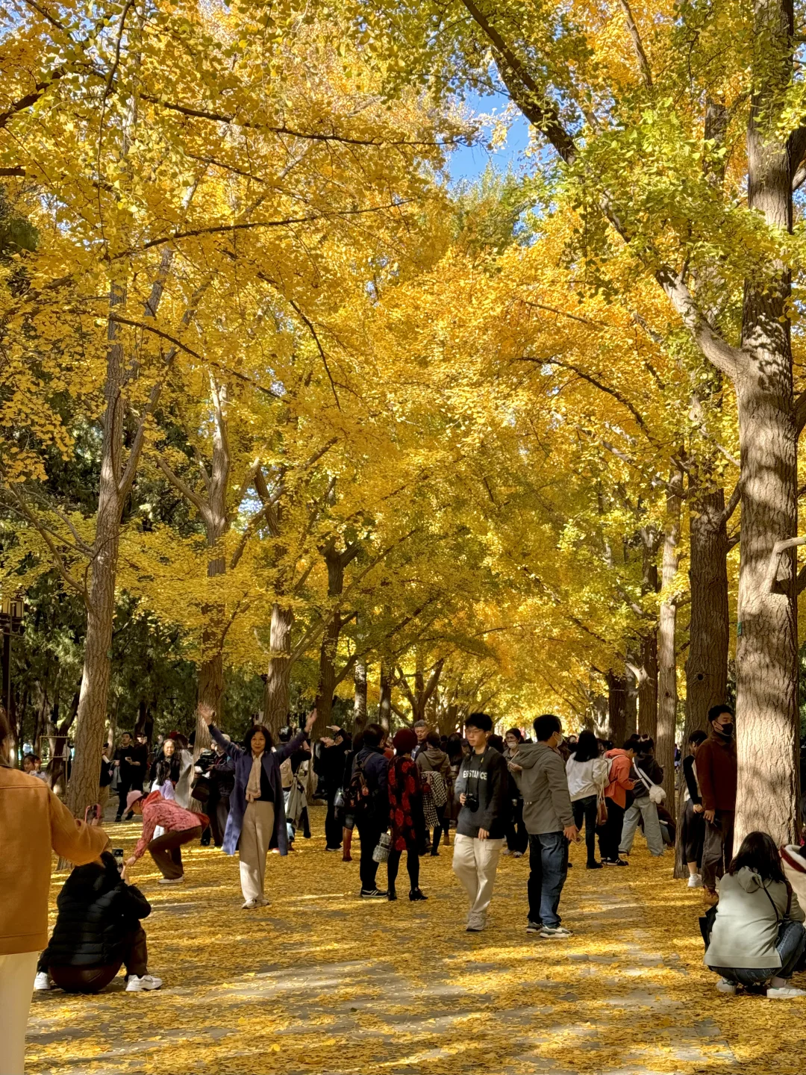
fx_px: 1490
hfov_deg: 30.3
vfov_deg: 39.7
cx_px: 403
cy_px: 538
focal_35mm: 48
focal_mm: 6.76
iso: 64
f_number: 1.78
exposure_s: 1/499
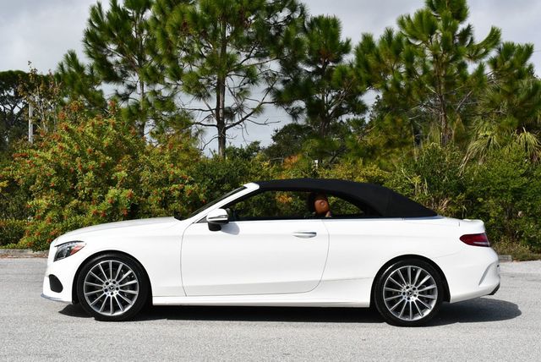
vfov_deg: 25.1
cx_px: 270
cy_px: 181
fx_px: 812
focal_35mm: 54
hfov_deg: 36.8
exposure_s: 1/320
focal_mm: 27
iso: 100
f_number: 9
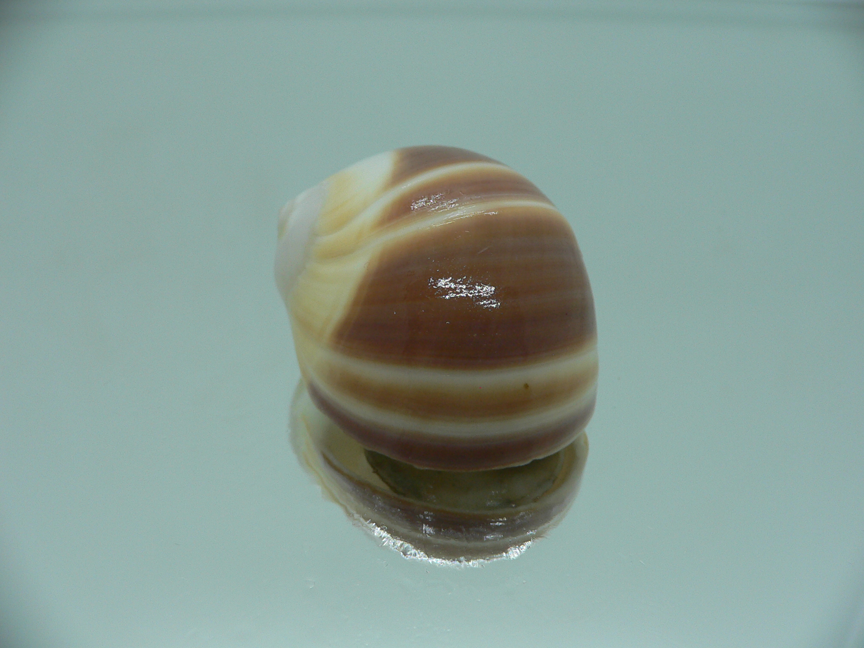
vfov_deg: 40.7
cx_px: 432
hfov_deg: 52.6
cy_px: 324
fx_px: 874
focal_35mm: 35
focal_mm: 4.6
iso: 80
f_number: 2.8
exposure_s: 1/60
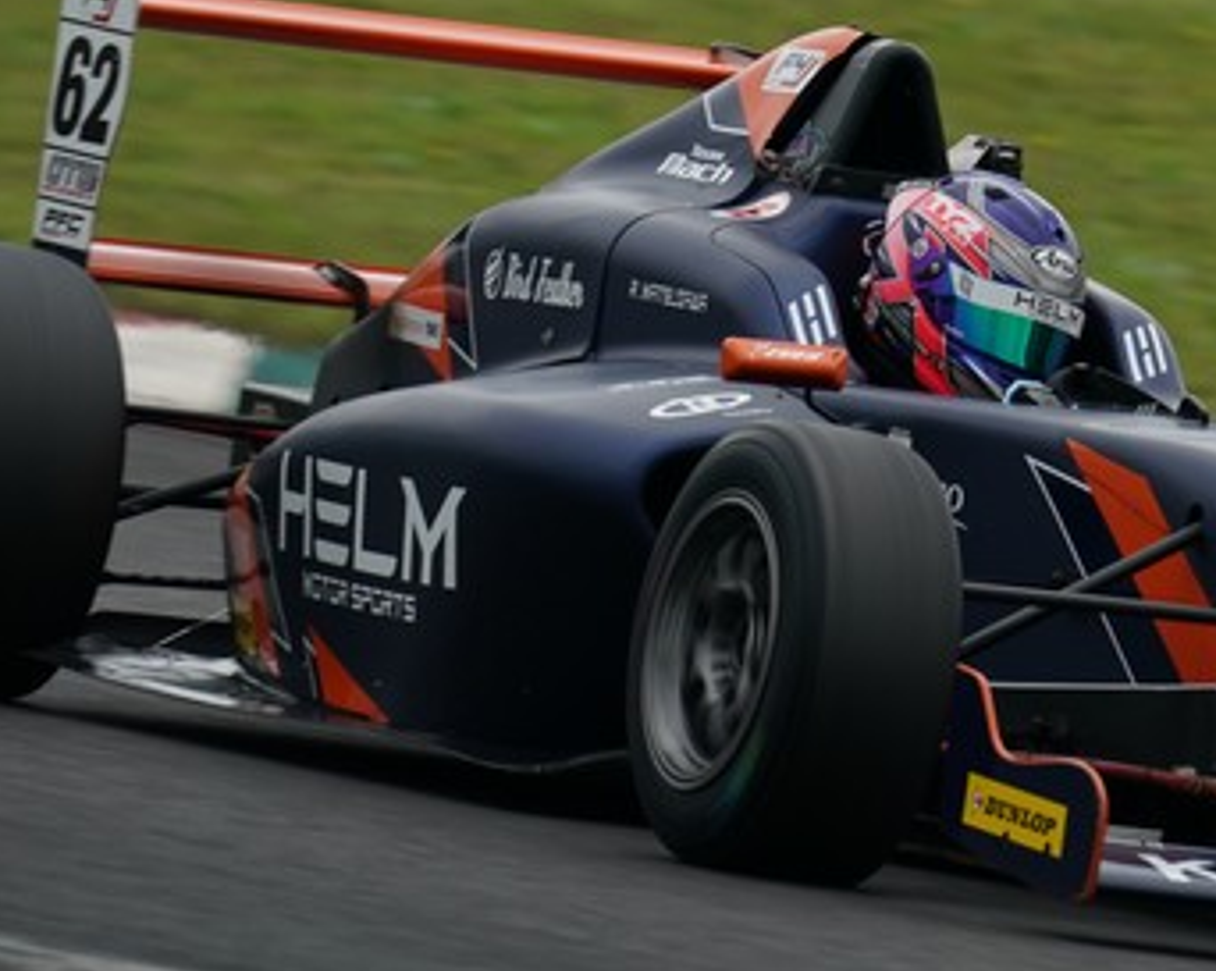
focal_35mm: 1186
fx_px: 42646
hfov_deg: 1.6
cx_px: 1024
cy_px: 295
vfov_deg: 1.3
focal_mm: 600
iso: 800
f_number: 10
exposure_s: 1/400
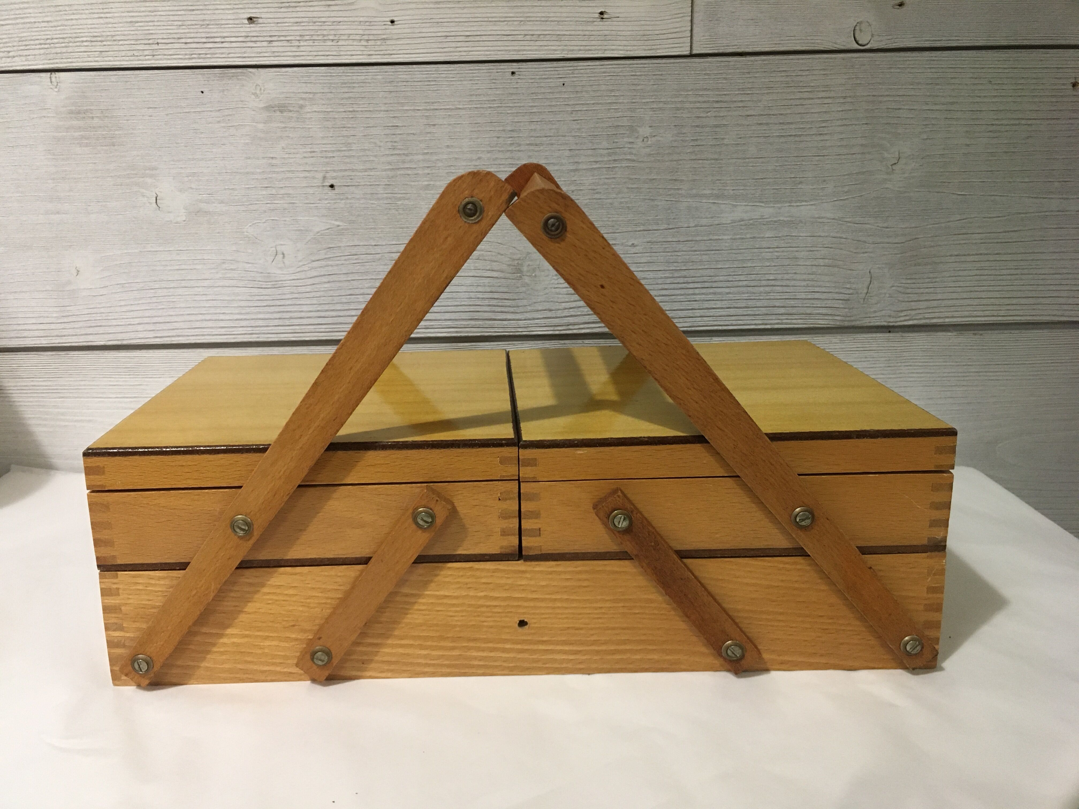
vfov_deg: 48.2
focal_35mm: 29
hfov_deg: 61.7
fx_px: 904
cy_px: 404
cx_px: 540
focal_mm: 4.15
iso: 200
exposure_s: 1/33
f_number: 2.2
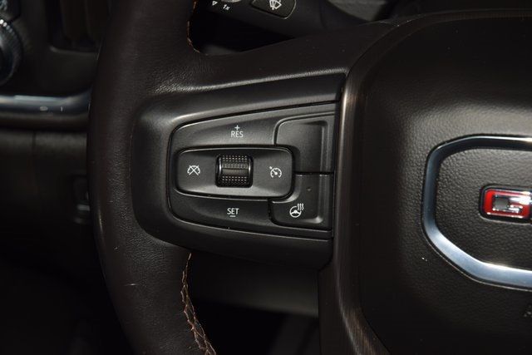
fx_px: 1552
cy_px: 178
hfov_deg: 19.5
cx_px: 266
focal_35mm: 105
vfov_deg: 13.0
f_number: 8
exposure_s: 1/125
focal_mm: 70
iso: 100
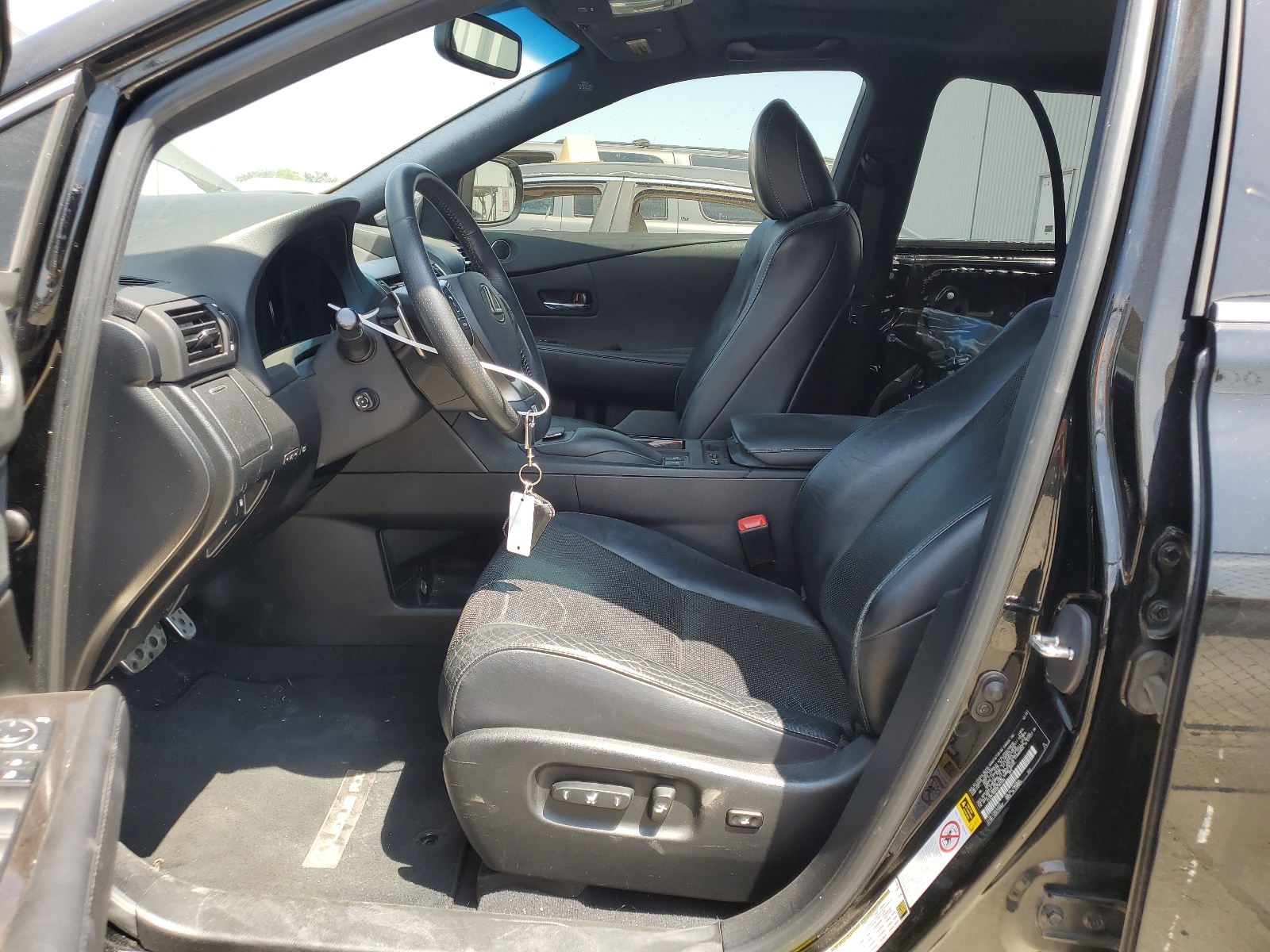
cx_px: 635
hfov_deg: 67.3
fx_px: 954
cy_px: 476
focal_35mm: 26
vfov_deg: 53.1
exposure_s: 1/476
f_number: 1.5
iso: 50
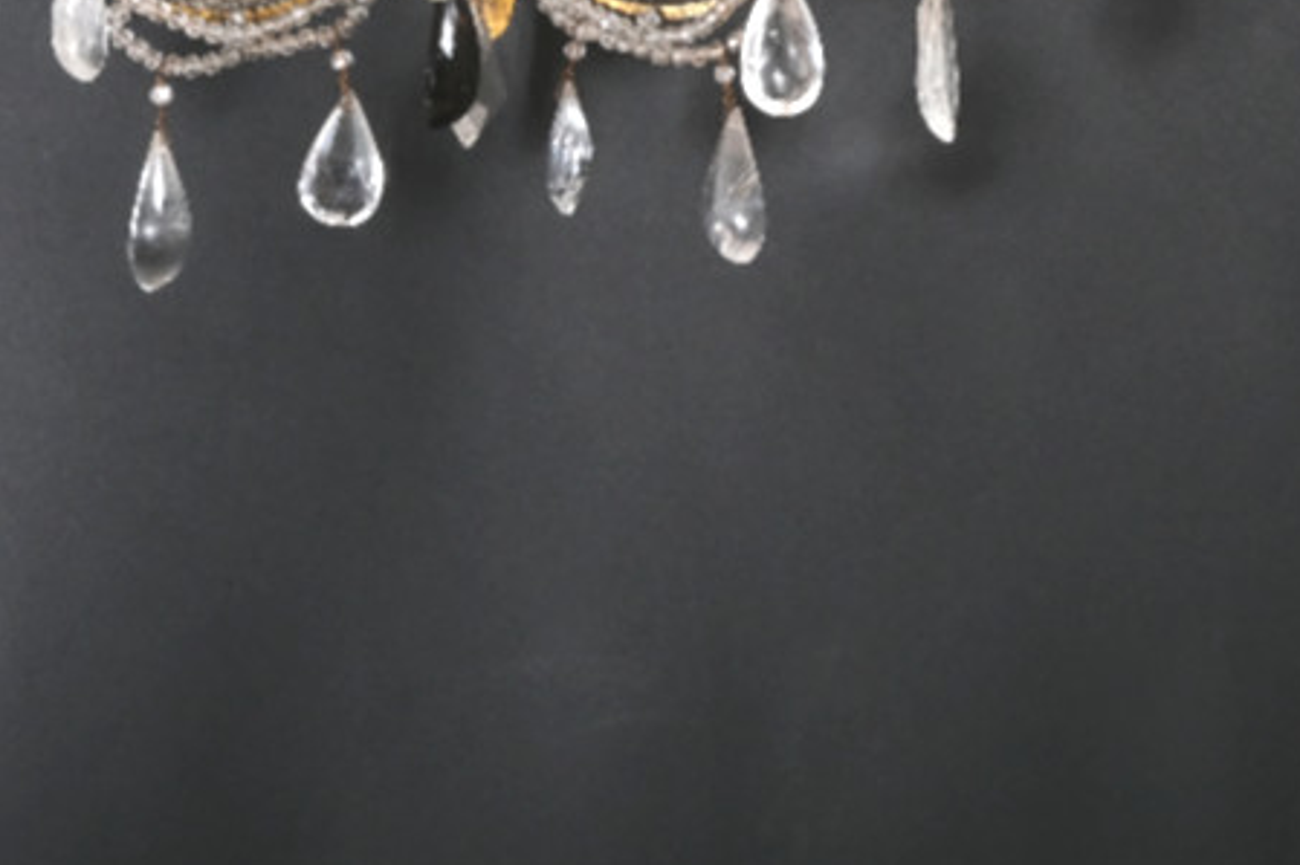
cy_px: -136
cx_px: 1271
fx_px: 4440
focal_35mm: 123
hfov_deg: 16.3
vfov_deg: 11.0
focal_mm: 30.8
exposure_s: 1/250
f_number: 10
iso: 800
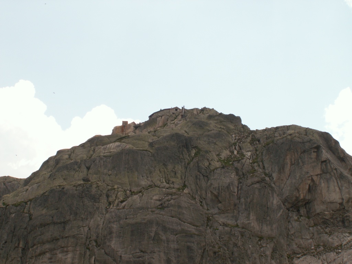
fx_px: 610
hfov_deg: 32.2
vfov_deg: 24.4
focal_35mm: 60
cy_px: 132
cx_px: 176
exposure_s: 1/160
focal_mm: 10.09
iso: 50
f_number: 7.1
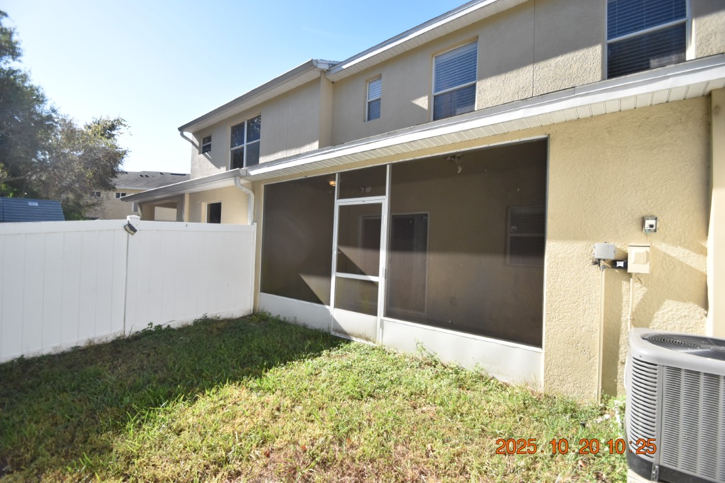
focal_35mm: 15
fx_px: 302
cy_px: 242
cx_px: 362
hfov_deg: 100.4
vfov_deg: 77.3
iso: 800
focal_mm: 10
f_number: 3.5
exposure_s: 1/3000
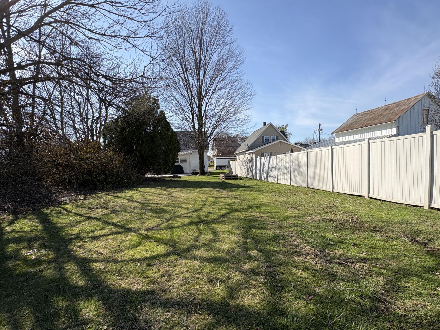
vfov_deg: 71.4
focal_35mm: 18
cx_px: 223
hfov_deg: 87.7
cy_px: 181
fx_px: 229
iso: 50
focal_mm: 2.22
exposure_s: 1/1600
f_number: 2.2
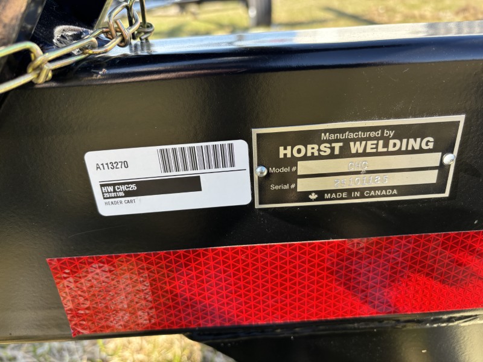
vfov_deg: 53.1
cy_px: 181
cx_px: 242
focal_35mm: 26
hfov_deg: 67.3
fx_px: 363
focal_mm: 5.96
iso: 50
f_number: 1.6
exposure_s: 1/311
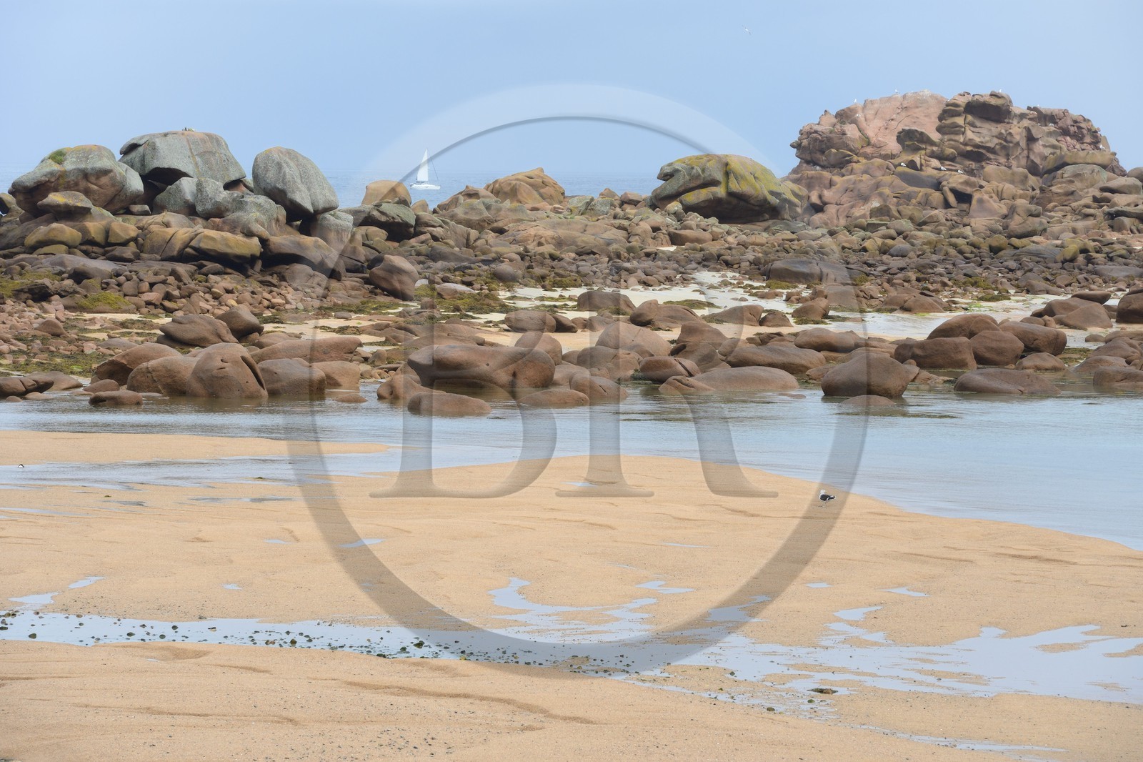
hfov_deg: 10.3
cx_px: 572
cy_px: 381
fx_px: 6348
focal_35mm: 200
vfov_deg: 6.9
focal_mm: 200
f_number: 11
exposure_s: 1/125
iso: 200
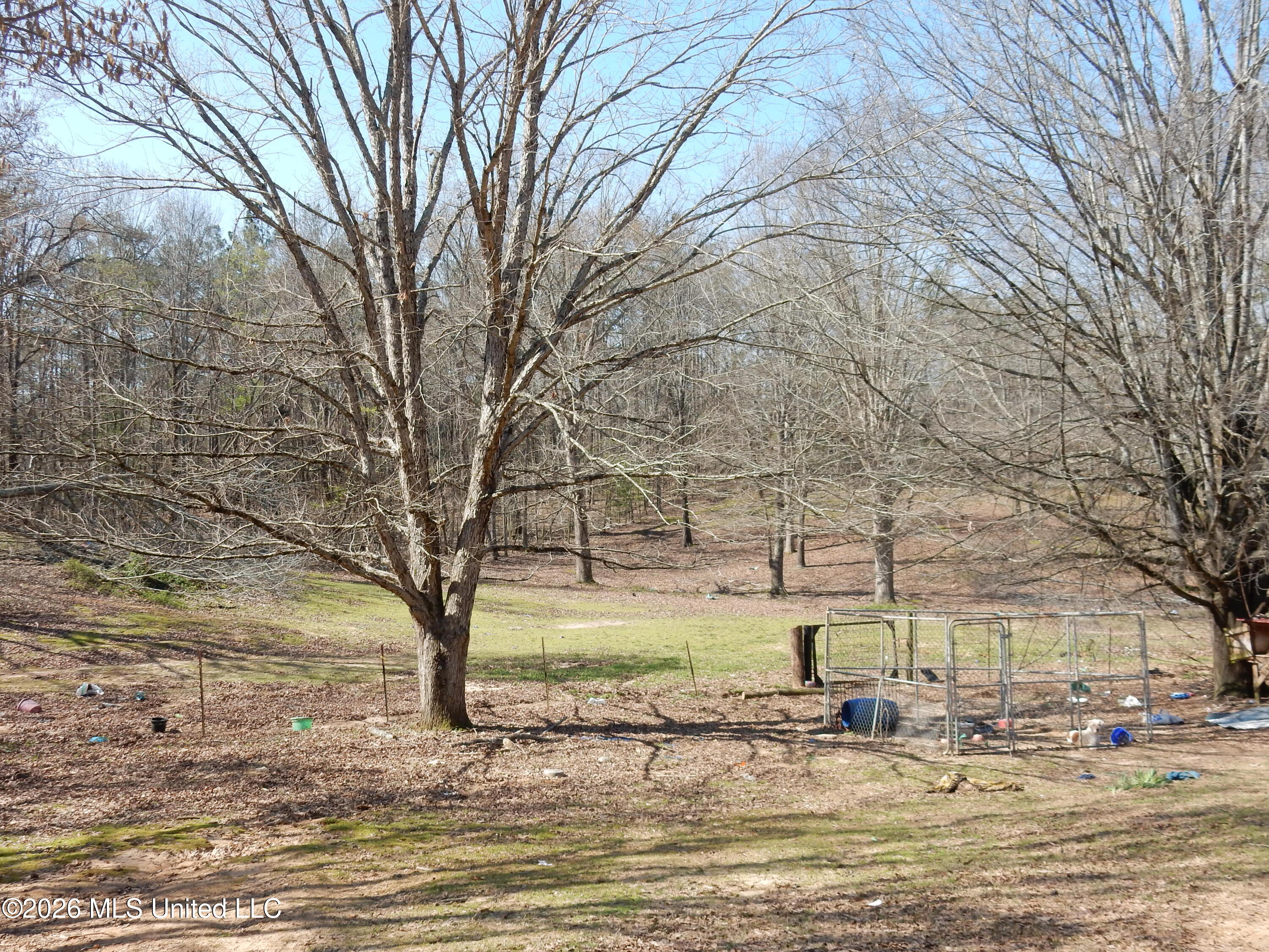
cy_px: 476
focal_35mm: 36
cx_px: 634
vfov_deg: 39.7
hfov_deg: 51.4
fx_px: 1320
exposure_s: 1/500
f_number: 4
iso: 125
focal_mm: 6.4
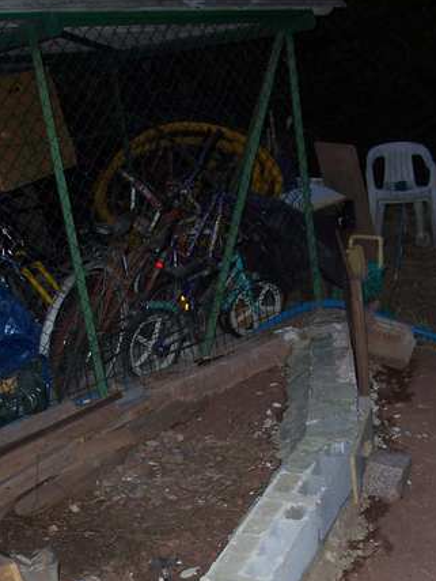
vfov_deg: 35.5
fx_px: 889
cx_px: 208
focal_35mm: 53
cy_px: 416
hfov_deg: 27.6
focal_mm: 5.6
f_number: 2.7
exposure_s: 1/60
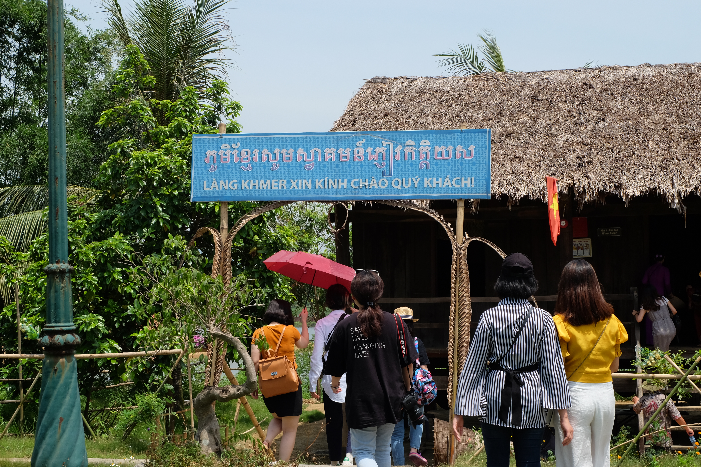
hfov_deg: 34.5
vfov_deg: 23.4
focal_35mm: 58
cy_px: 234
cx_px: 350
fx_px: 1129
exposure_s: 1/400
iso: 400
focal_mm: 38.7
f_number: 10
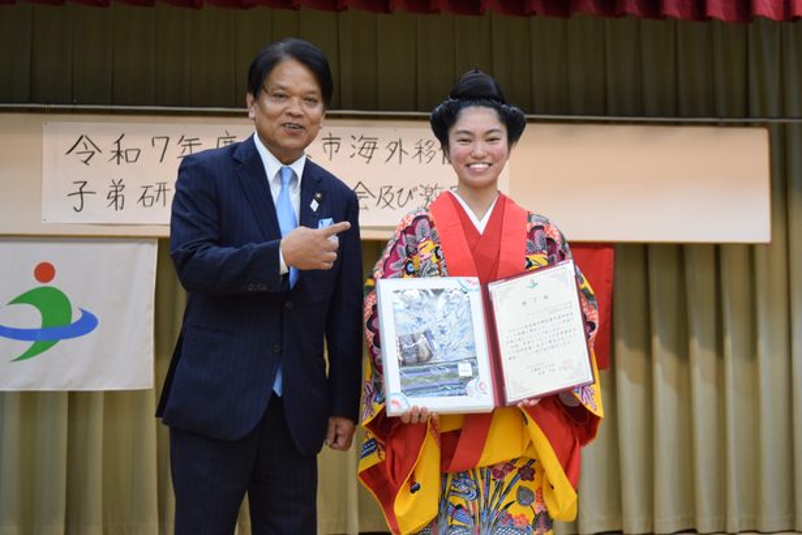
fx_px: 1537
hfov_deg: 29.2
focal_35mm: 69
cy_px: 268
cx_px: 401
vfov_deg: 19.7
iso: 1600
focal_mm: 46
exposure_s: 1/100
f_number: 5
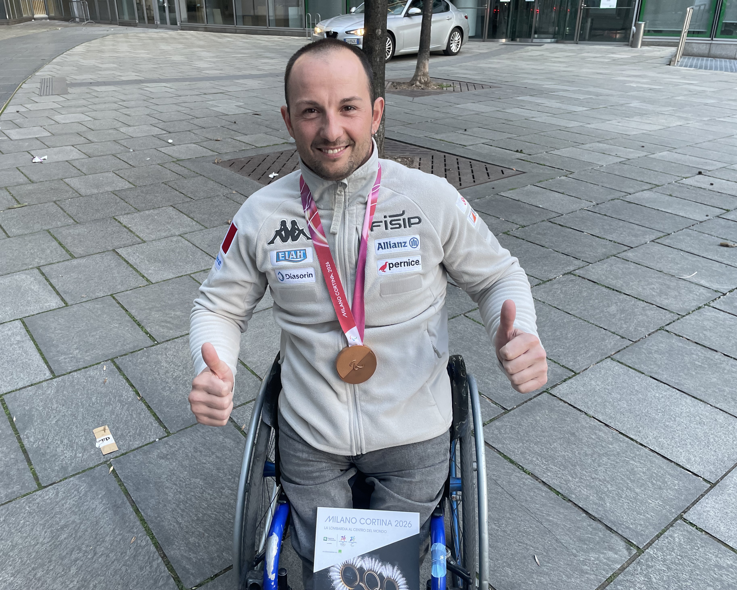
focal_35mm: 28
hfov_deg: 62.2
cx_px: 349
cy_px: 285
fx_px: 611
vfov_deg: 51.5
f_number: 1.6
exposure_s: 1/121
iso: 125
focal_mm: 4.2
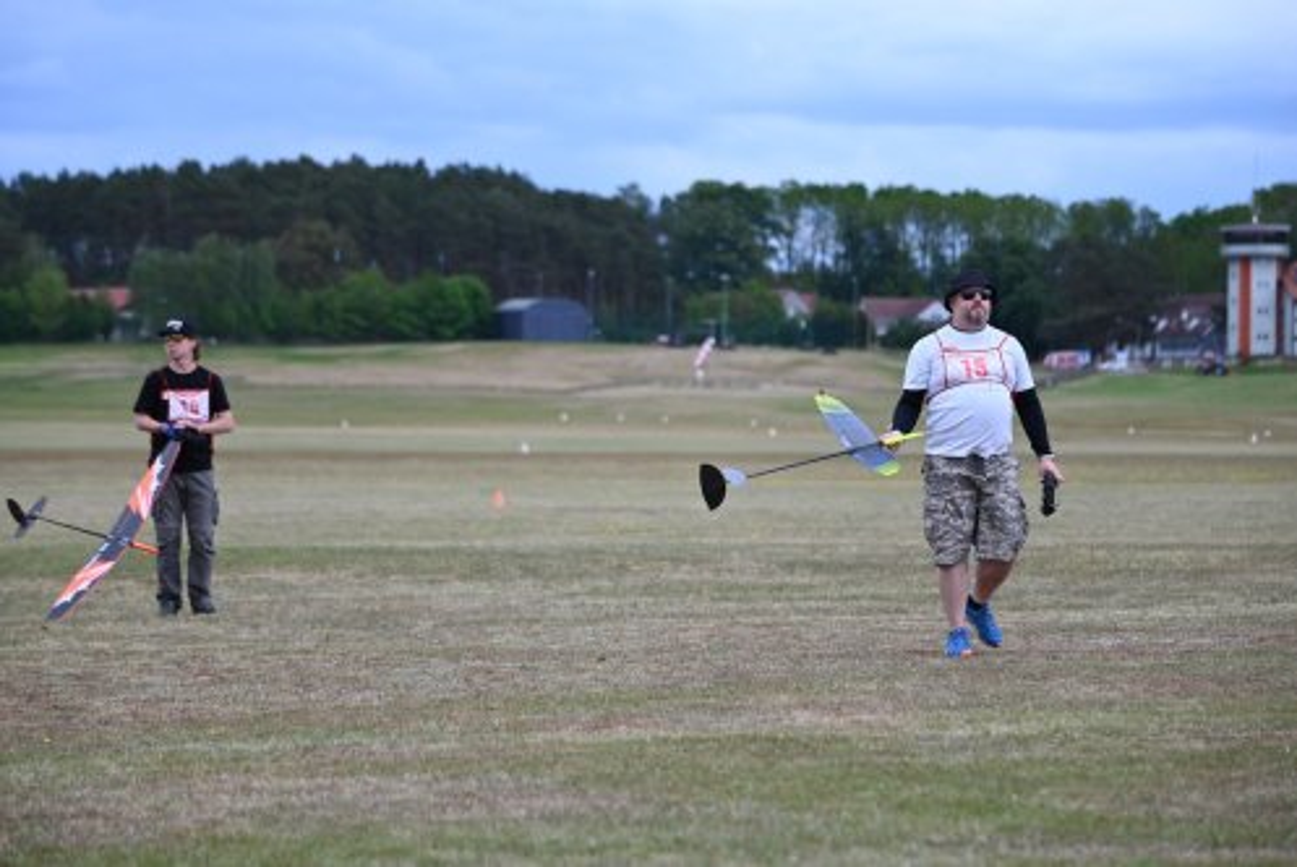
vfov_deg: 8.1
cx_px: 648
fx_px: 6128
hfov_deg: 12.1
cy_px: 434
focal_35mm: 170
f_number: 5.3
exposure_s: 1/1000
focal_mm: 170
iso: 320
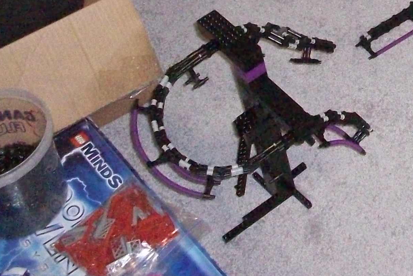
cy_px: -46
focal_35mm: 97
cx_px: 507
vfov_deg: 13.7
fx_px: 1113
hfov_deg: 19.7
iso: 800
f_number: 2.8
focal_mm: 6.2
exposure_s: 1/128
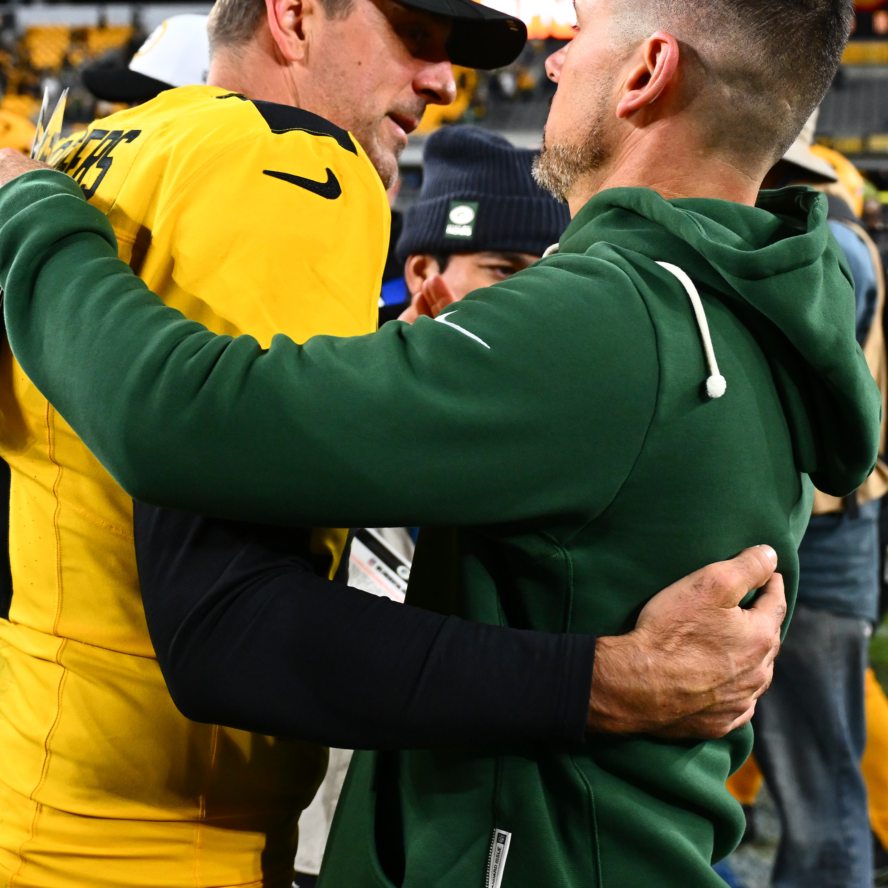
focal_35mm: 73
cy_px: 239
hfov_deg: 23.7
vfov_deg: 23.5
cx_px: 398
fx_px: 2119
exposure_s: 1/800
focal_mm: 39
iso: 2500
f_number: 4.5
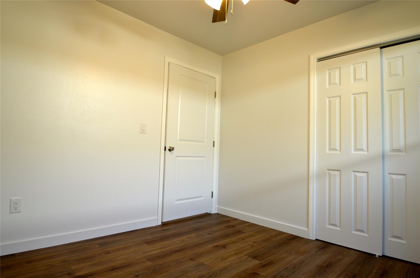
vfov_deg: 59.3
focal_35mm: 21
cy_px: 139
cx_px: 210
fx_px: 244
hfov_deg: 81.3
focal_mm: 14
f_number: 4.5
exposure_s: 1/80
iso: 400
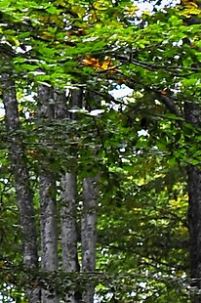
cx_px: -157
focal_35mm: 387
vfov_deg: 5.3
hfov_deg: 3.5
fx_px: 3248
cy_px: 205
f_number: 3.2
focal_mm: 50
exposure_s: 1/60
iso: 200
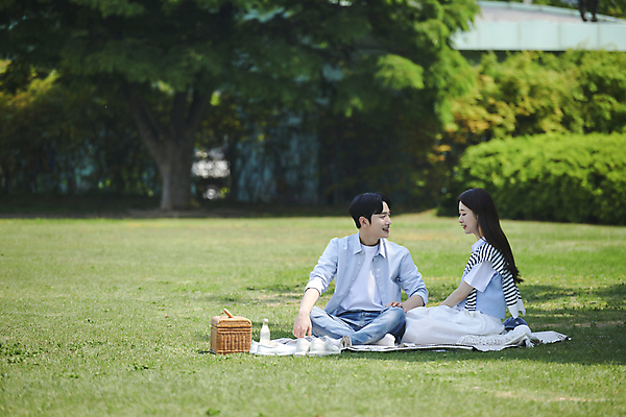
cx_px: 313
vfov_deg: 6.9
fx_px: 3478
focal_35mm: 200
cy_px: 208
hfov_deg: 10.3
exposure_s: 1/100
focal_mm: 200
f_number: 4
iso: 64
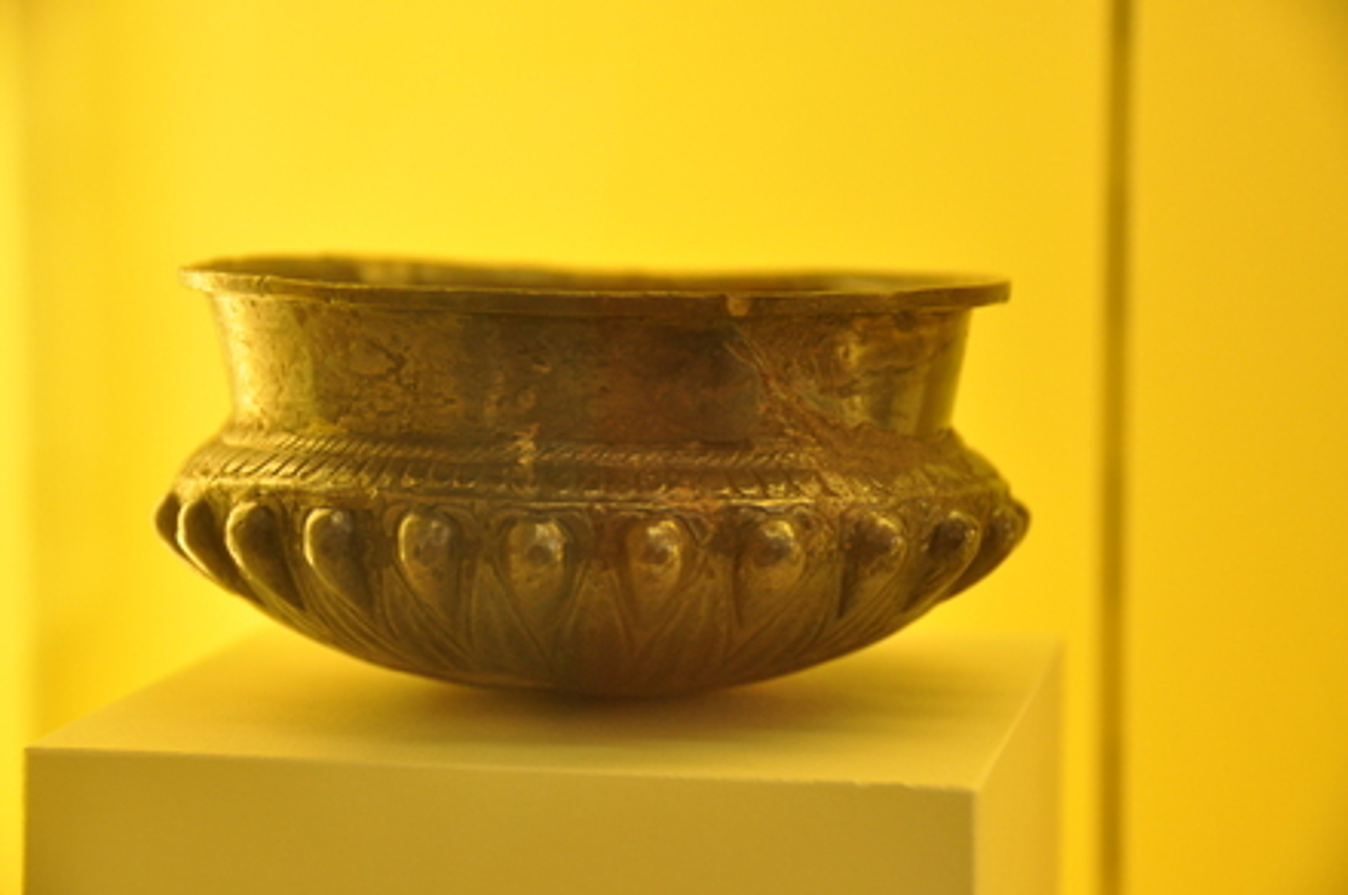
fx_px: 4206
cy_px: 448
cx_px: 674
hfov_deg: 18.2
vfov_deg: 12.1
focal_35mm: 112
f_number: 5
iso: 1000
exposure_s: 1/100
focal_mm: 75
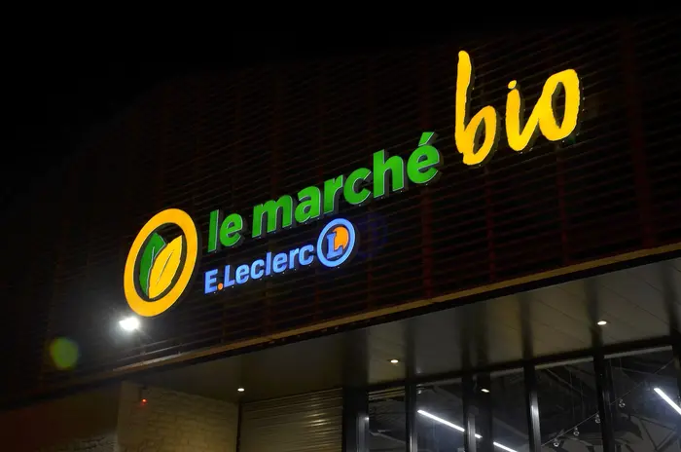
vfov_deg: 28.0
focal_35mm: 48
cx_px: 340
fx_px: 906
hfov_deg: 41.2
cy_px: 226
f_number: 4.2
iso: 320
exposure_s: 1/40
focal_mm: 32
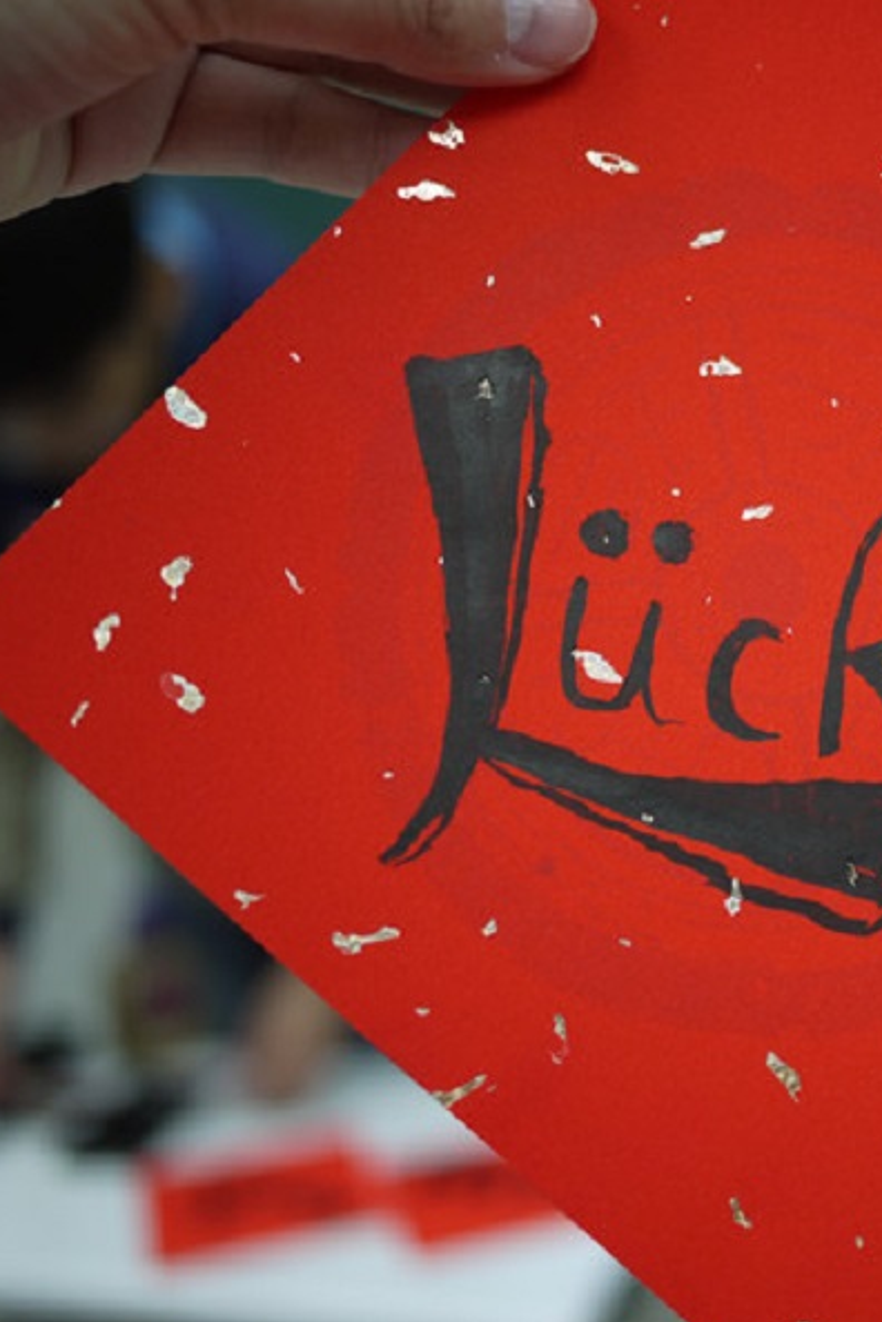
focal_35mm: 56
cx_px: 766
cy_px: 665
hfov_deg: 23.6
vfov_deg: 35.6
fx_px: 2058
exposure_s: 1/160
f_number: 1.7
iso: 100
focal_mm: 20
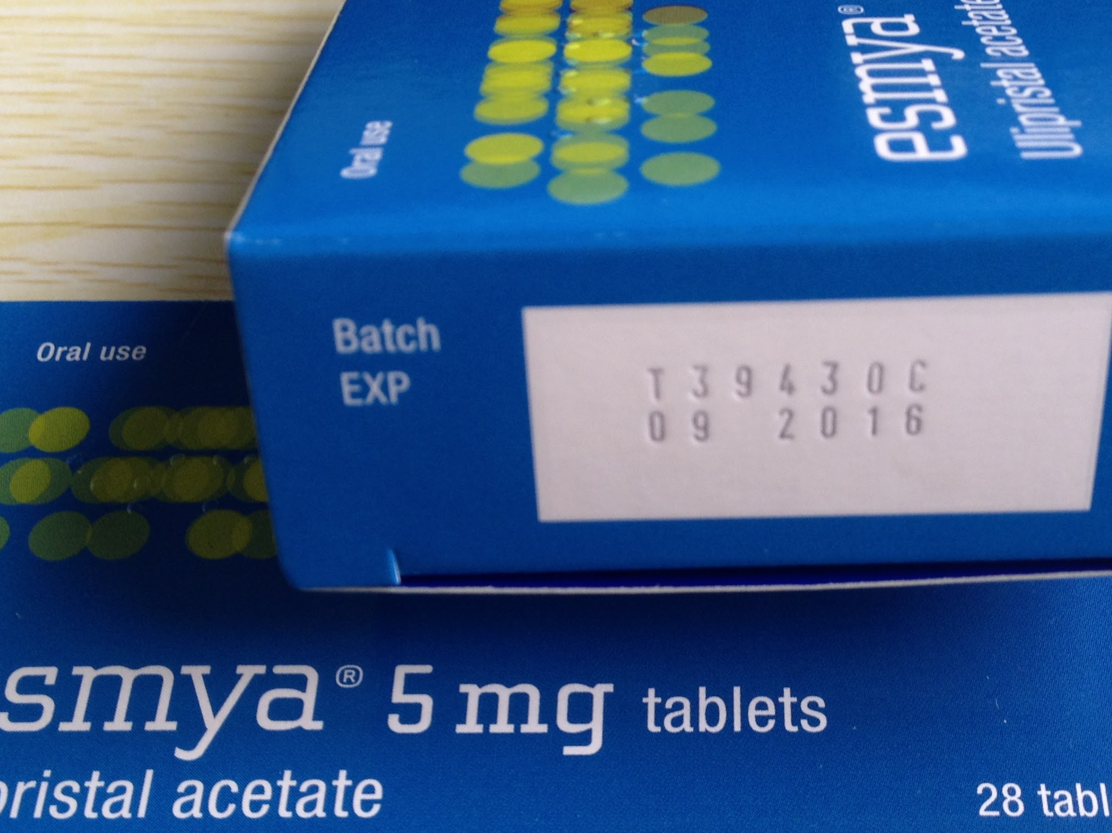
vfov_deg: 25.1
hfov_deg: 33.1
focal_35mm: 58
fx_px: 1863
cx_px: 677
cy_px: 557
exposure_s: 1/24
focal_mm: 4.28
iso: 50
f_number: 2.4
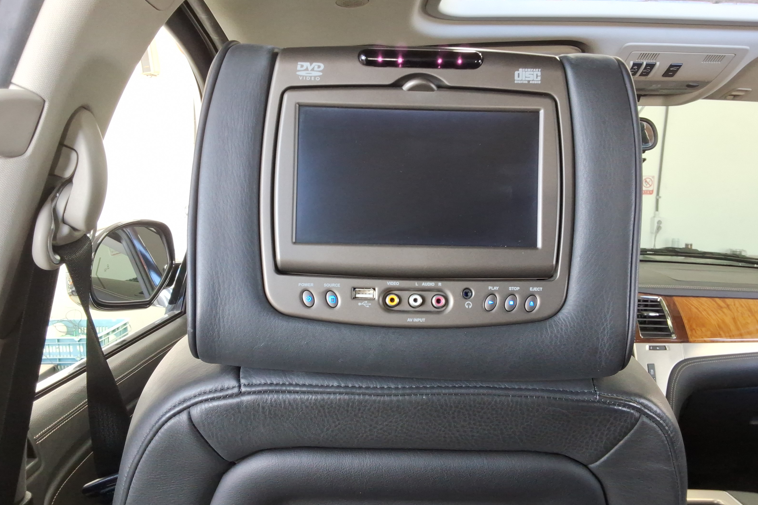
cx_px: 381
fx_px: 632
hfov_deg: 61.9
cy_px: 249
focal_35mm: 30
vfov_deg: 43.6
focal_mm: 2.91
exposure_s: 1/40
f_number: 1.9
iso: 67
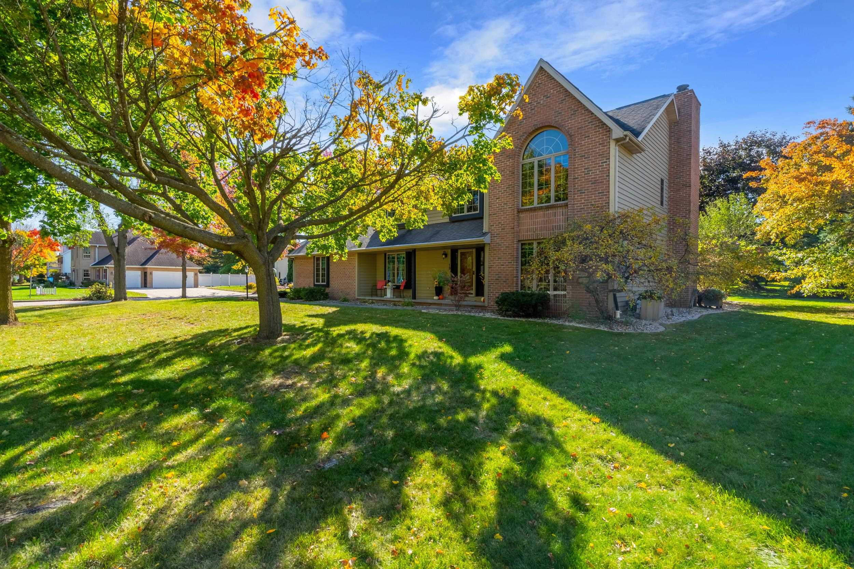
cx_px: 427
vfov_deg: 73.8
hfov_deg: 96.7
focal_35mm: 16
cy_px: 284
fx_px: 380
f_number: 11
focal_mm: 16
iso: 640
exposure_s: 1/500
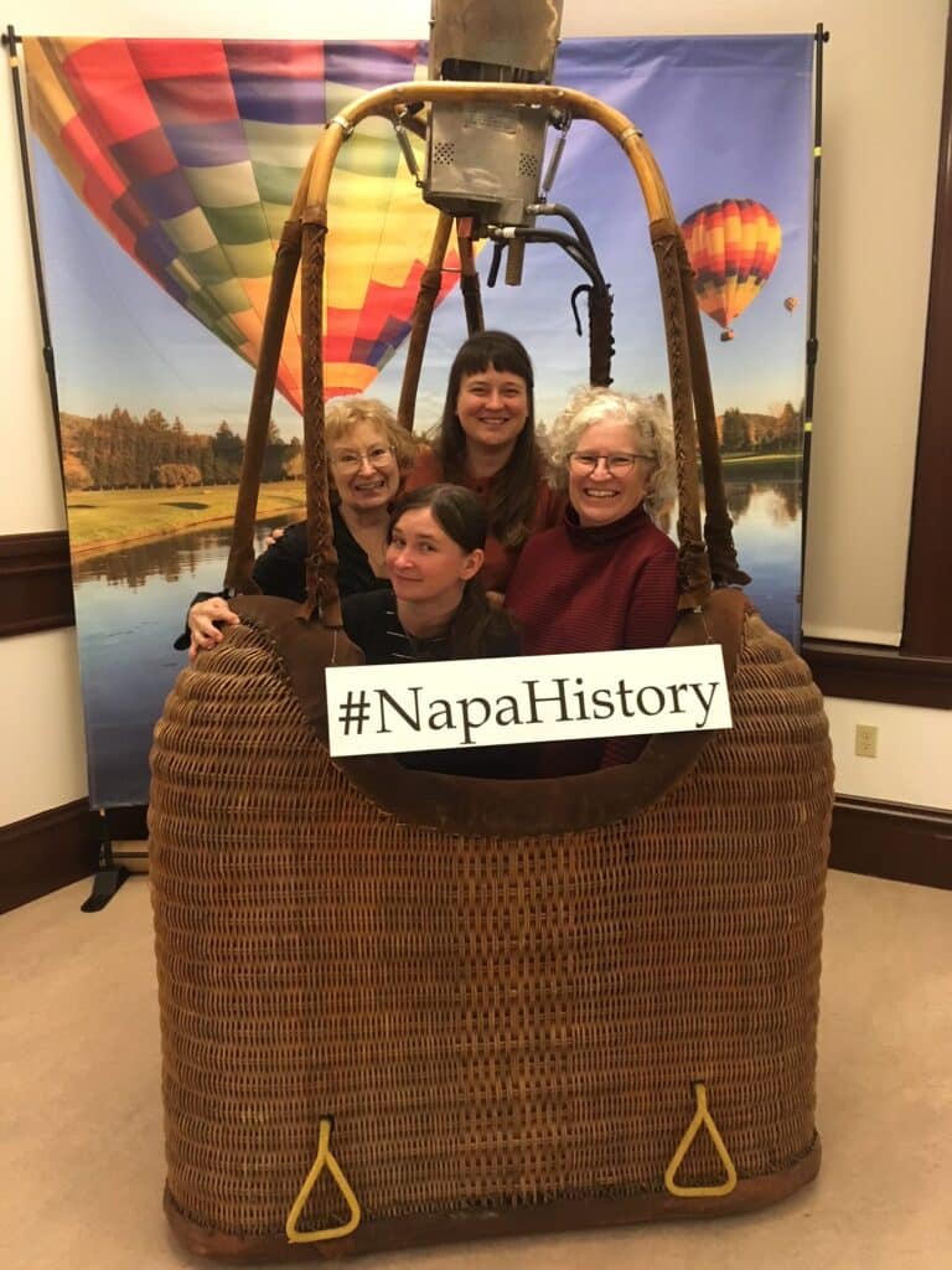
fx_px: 1063
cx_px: 476
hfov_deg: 48.2
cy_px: 635
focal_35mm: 29
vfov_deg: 61.7
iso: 200
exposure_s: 1/30
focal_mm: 4.15
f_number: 2.2
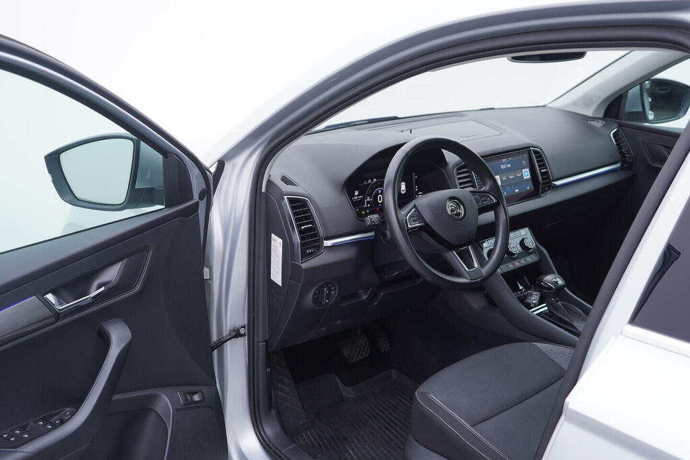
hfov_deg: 53.1
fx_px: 690
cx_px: 345
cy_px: 230
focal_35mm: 36
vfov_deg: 36.9
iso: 125
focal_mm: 24
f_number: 3.2
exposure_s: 1/50
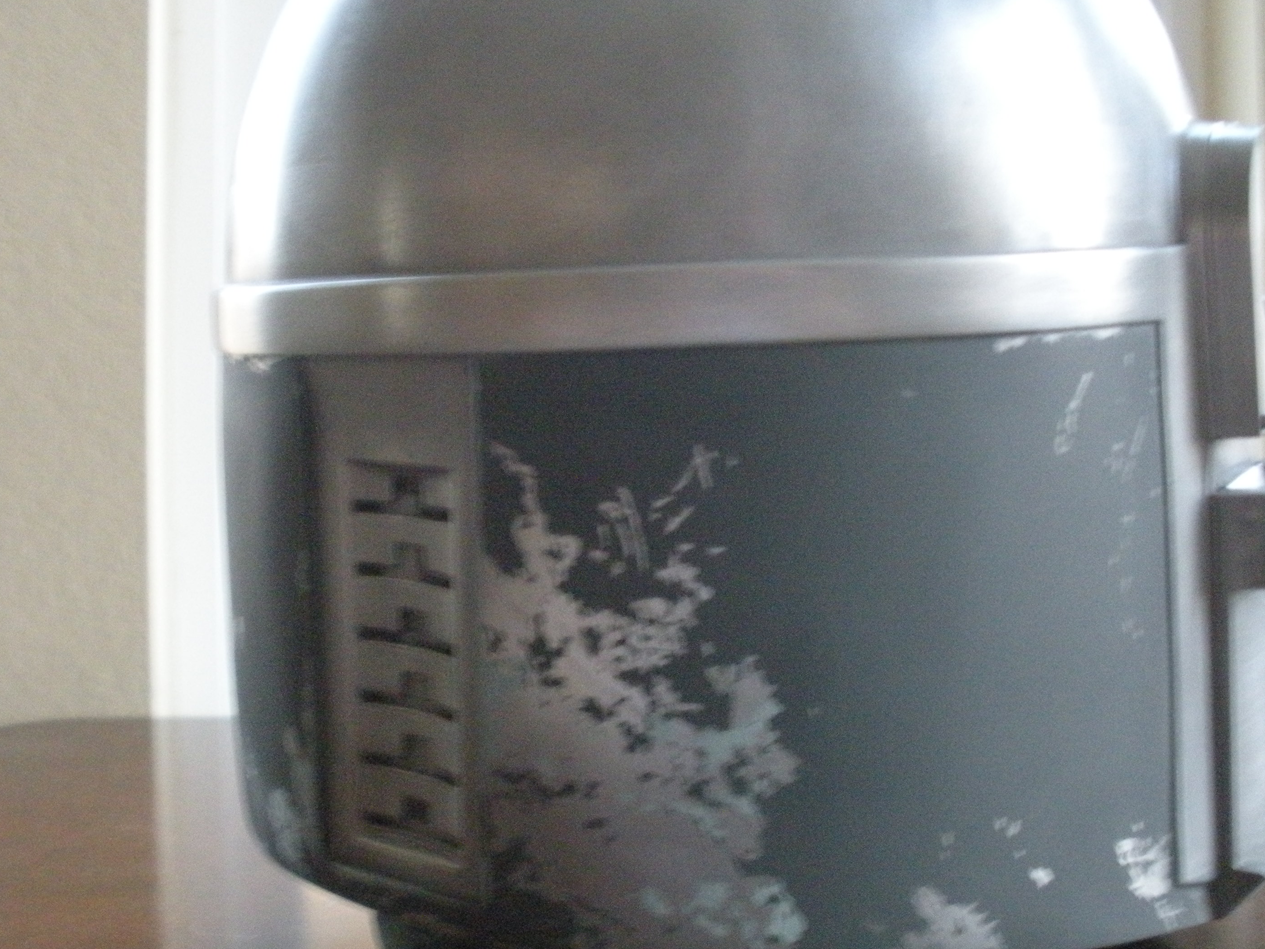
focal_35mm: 47
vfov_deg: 30.8
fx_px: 1718
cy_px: 545
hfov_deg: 40.4
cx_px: 683
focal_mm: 6.3
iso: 708
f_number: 3.5
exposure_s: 1/8
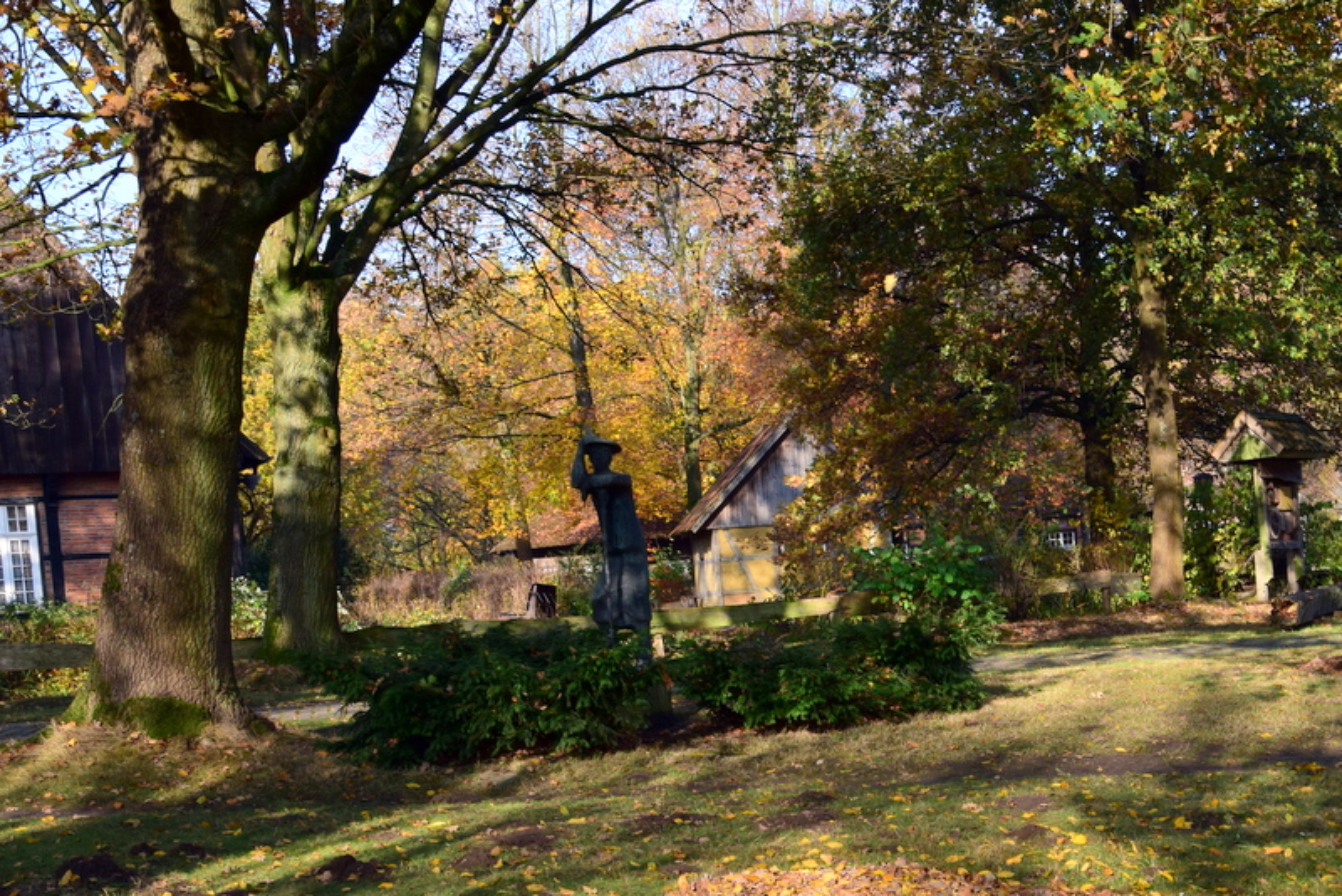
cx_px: 671
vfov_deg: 31.9
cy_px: 448
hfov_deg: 46.4
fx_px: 1566
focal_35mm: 42
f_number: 10
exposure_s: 1/200
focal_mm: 28
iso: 400
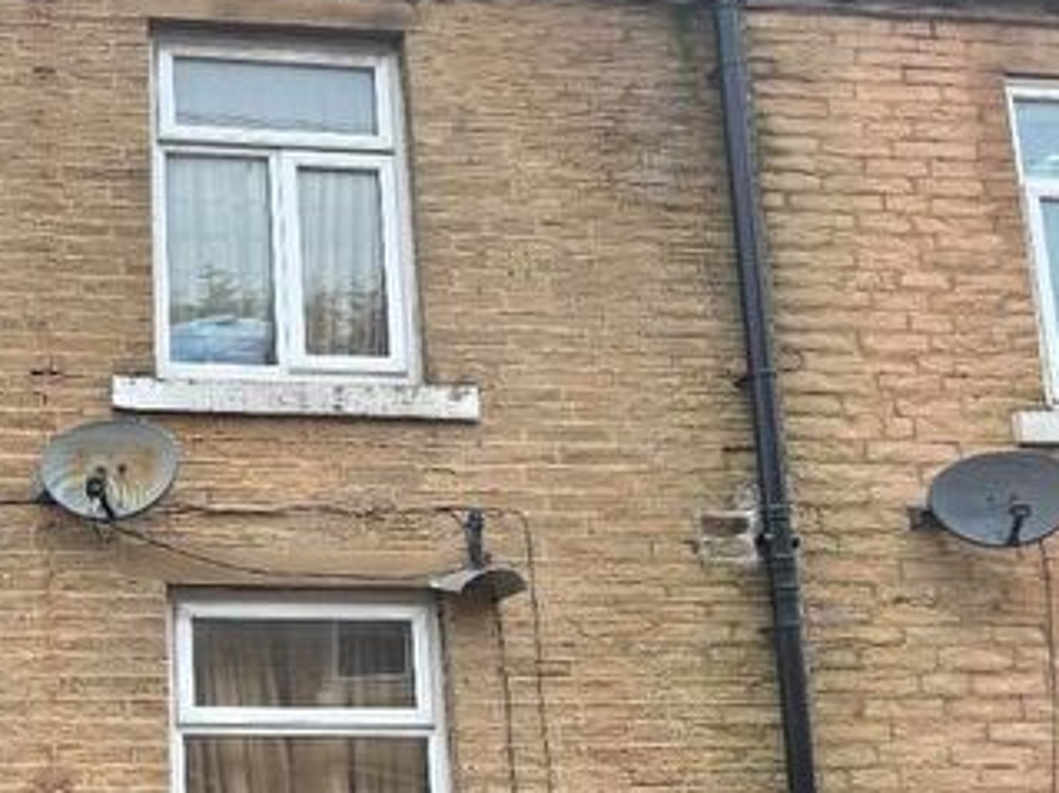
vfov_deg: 25.3
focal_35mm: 57
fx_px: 1743
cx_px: 23
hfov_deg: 31.5
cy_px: 609
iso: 32
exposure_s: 1/129
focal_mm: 5.96
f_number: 1.6
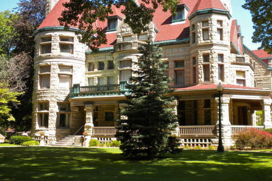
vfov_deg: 31.2
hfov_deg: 45.4
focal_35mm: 43
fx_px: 325
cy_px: 83
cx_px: 148
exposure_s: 1/216
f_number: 3.5
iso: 64
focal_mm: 6.6
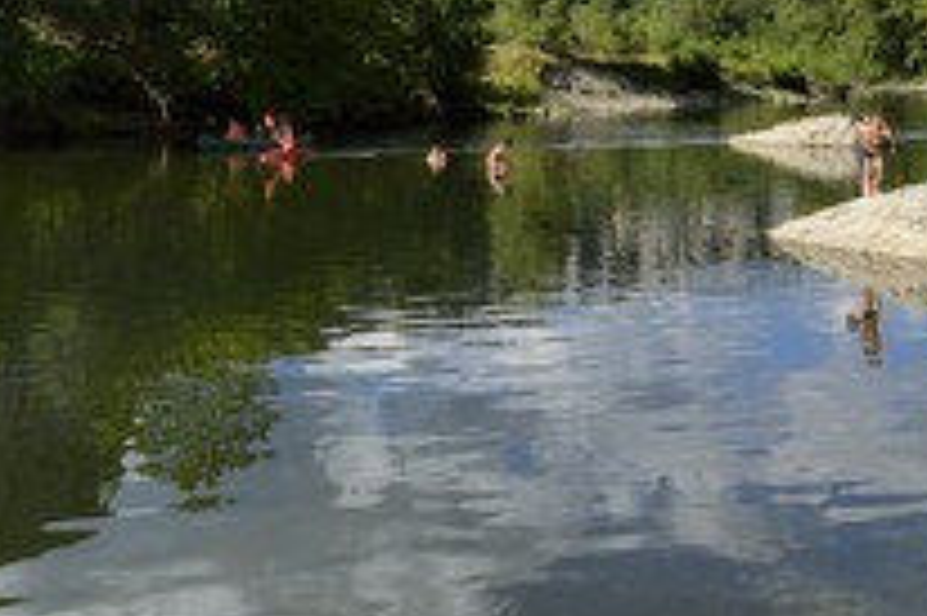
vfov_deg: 26.9
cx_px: 572
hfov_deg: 40.1
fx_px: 1261
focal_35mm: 49
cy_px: 117
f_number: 13
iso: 400
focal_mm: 24
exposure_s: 1/250
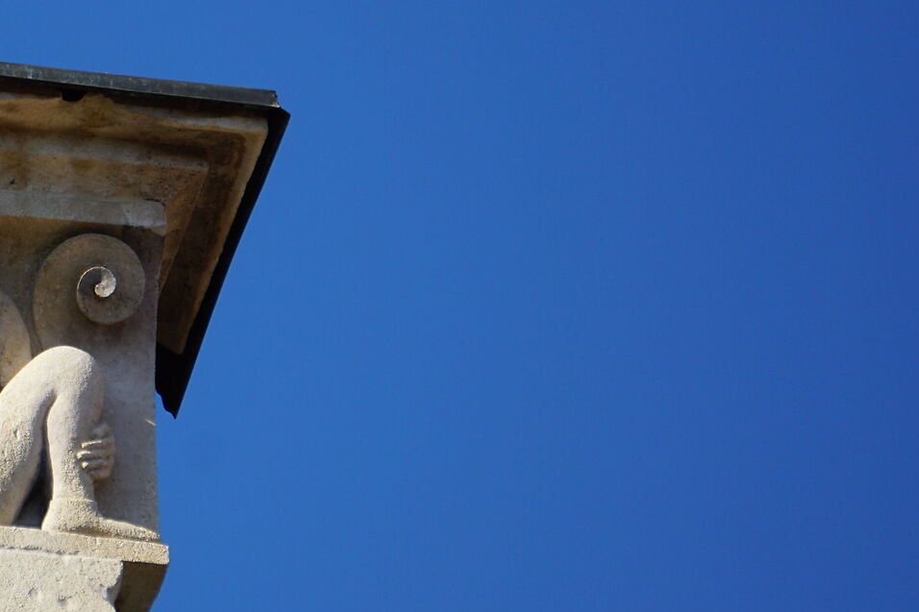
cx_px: -77
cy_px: 138
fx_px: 20188
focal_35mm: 791
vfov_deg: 1.7
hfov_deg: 2.6
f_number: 6.3
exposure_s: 1/400
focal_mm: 210
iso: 100
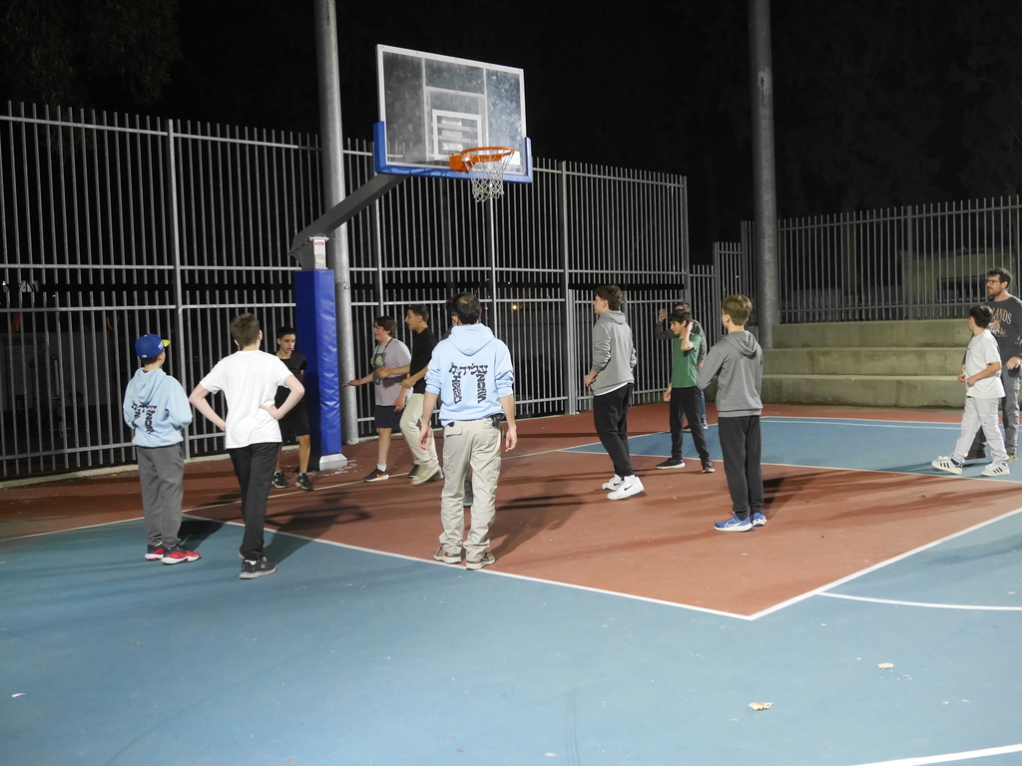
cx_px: 511
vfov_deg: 36.0
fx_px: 1181
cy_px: 383
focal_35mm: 40
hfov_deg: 46.8
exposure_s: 1/80
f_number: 3.2
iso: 1600
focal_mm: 20
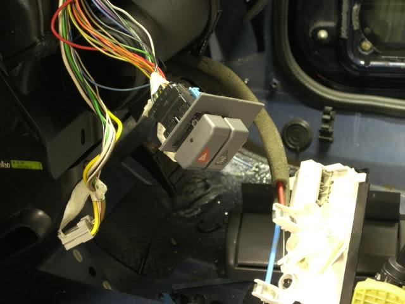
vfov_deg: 13.1
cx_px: 202
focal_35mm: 113
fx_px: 1322
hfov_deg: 17.4
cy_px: 152
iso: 200
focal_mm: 23.4
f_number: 4.9
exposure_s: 1.25
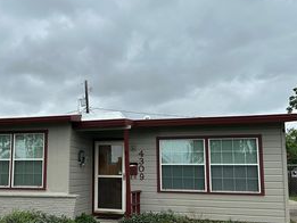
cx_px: 97
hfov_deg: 40.7
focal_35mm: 46
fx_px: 395
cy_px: 123
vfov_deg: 31.5
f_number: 1.78
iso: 80
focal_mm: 6.86
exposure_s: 1/2732
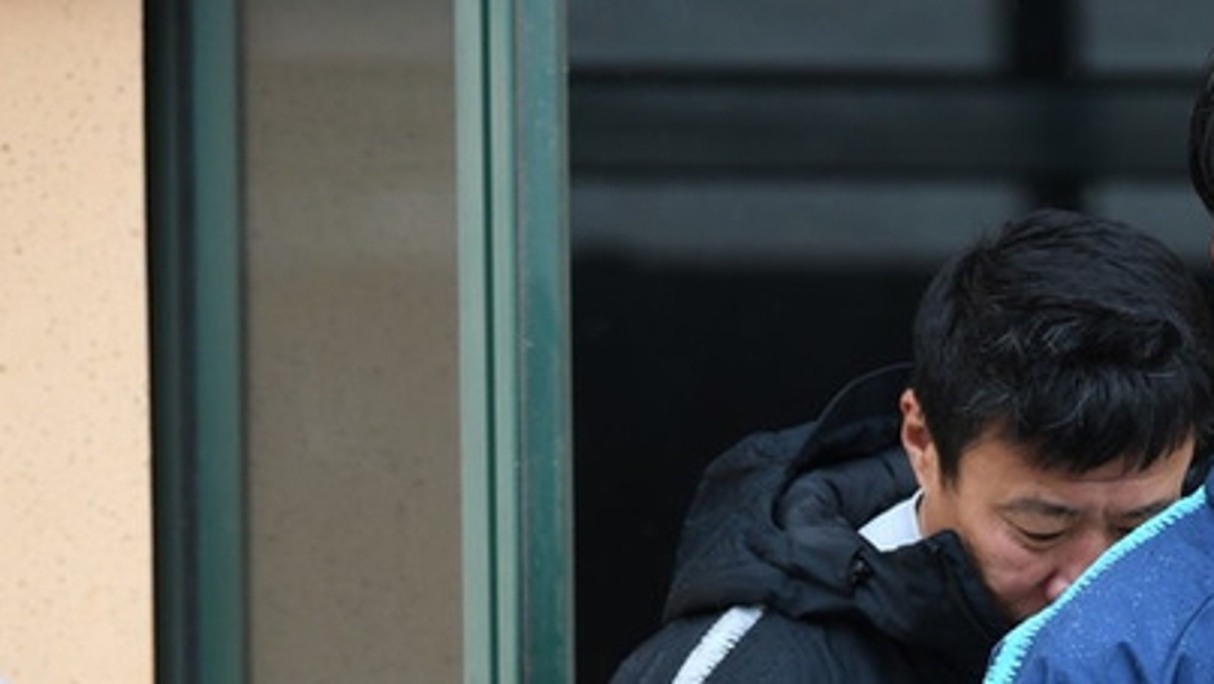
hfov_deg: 4.3
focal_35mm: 499
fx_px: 16076
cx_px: 1027
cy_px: 792
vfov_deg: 2.4
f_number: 2.8
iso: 720
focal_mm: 135
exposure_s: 1/500
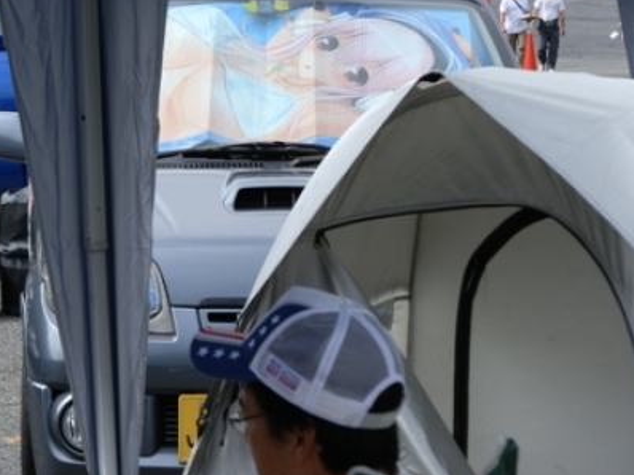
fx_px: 4118
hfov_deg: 8.8
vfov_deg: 6.6
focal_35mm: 225
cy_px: 181
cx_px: 255
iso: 64
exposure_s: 1/500
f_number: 4.2
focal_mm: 32.1
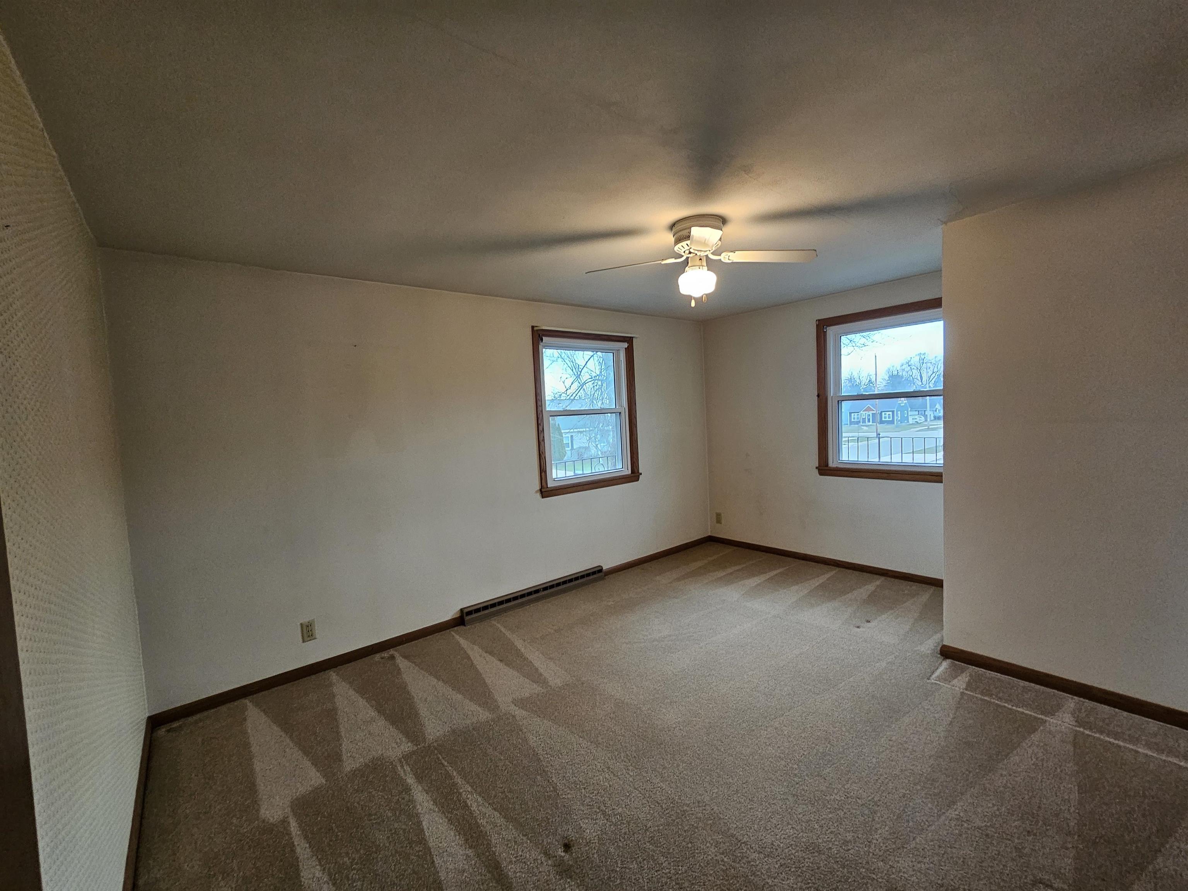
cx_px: 594
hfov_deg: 106.2
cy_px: 446
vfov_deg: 89.9
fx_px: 446
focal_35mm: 13
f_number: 2.2
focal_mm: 2.2
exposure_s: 1/60
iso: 250
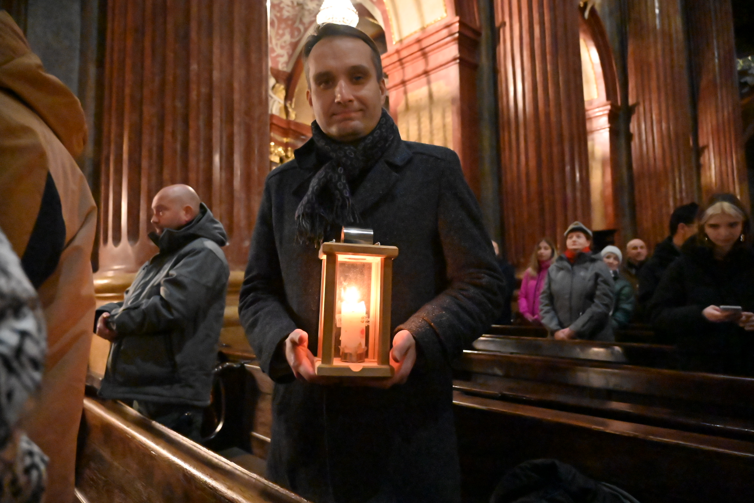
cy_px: 252
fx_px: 503
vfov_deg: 53.1
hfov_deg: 73.7
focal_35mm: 24
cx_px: 377
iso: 28800
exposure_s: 1/200
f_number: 4
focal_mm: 24
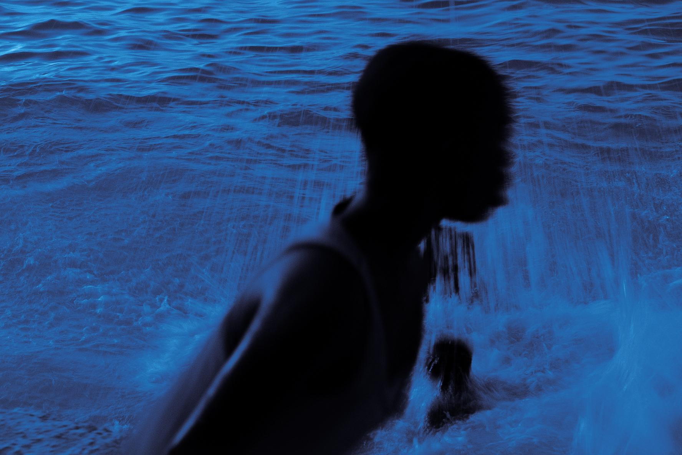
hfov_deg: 24.5
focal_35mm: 83
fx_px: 1572
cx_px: 341
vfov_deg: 16.5
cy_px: 228
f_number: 6.4
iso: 2000
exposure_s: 1/15
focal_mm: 55
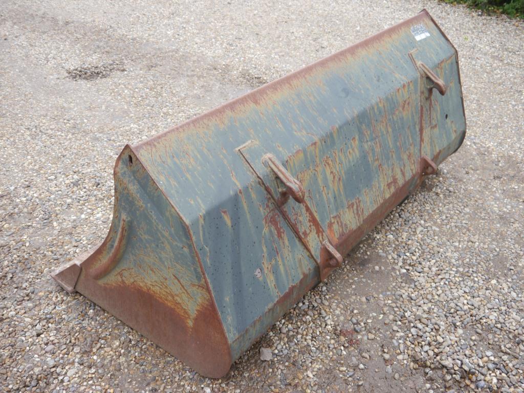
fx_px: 515
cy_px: 196
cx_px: 262
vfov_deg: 41.8
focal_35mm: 34
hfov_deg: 54.0
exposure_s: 1/100
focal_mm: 17
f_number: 4
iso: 160
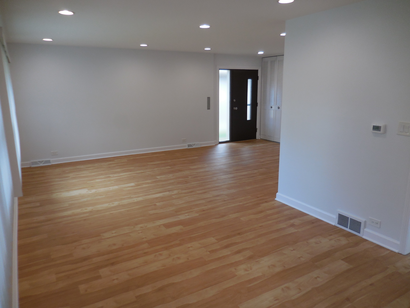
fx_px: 296
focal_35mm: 25
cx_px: 205
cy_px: 154
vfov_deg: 54.9
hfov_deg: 69.4
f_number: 3.3
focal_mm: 4.5
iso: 125
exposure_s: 1/50
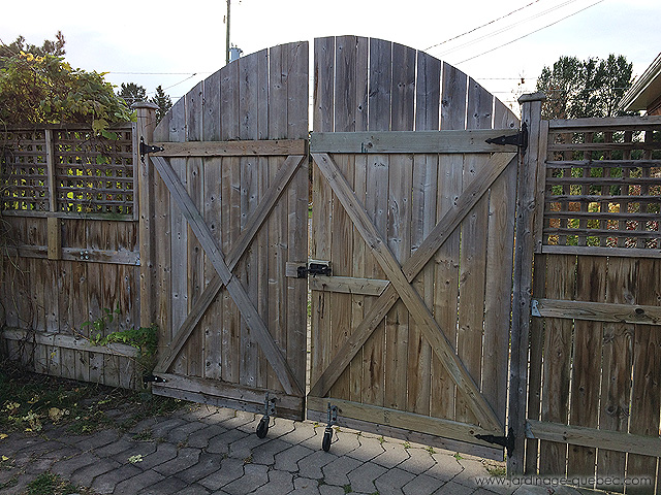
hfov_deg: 61.7
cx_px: 330
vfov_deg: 48.2
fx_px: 554
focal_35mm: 29
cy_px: 248
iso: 32
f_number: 2.2
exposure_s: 1/345
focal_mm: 4.15
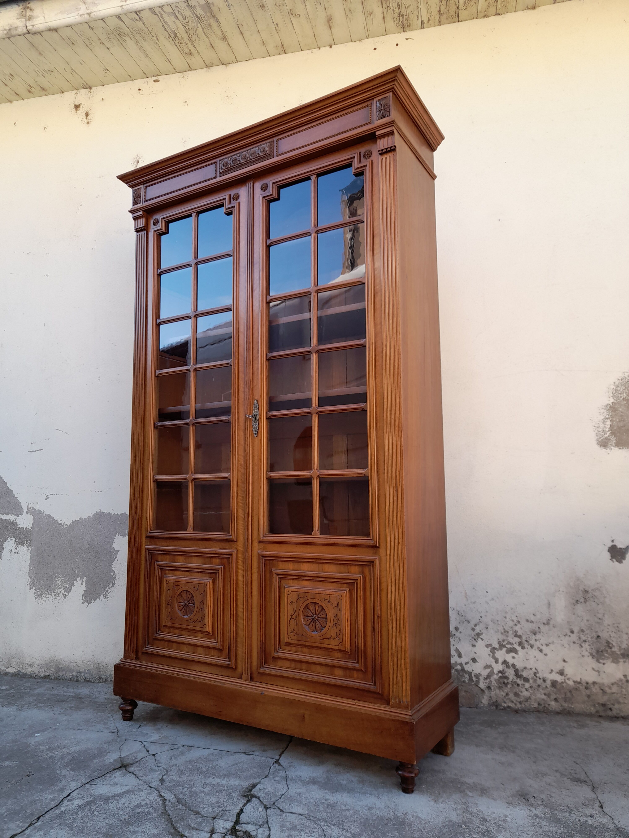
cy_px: 419
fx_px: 606
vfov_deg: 69.4
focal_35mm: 25
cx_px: 314
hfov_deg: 54.9
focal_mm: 4.6
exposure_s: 1/109
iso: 20
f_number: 2
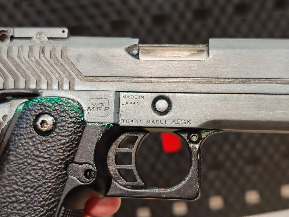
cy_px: 108
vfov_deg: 30.3
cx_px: 144
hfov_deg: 39.7
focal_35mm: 48
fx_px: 401
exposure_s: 1/50
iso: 160
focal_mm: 6.83
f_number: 1.4
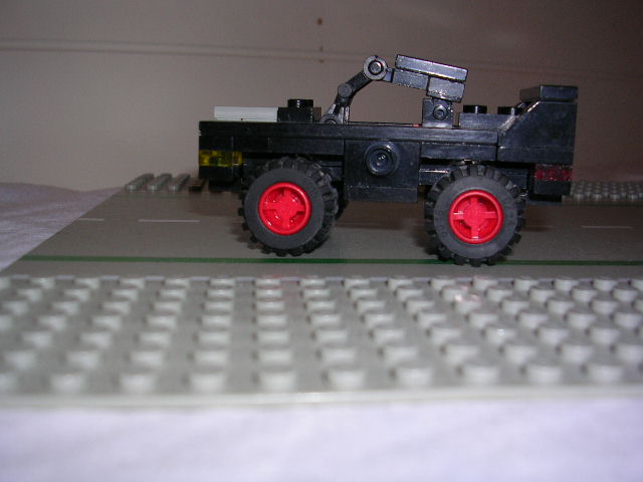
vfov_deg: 37.7
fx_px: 706
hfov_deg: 49.0
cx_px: 322
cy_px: 241
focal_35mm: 38
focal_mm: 5.8
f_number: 2.8
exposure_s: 1/60.1
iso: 50
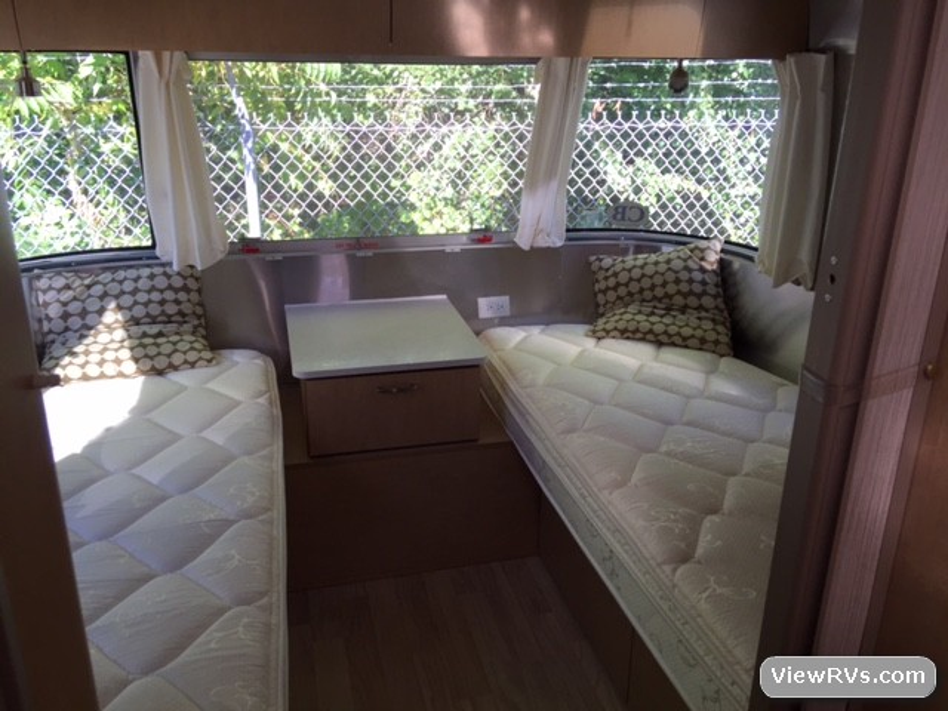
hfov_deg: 61.7
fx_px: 794
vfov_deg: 48.2
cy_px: 356
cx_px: 474
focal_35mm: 29
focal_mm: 4.15
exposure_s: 1/120
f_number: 2.2
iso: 50
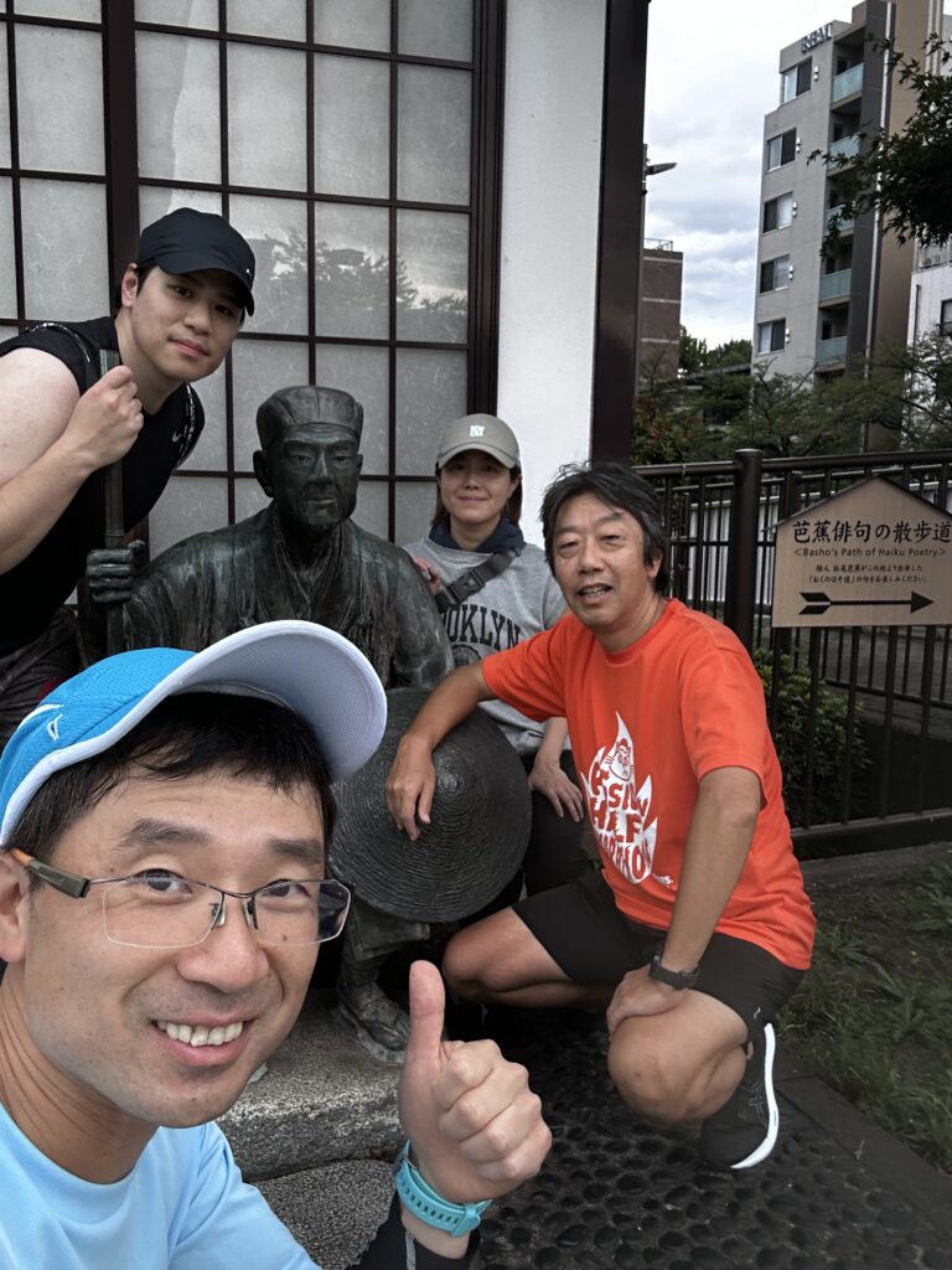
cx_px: 476
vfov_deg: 60.0
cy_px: 635
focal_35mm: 30
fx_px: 1100
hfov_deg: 46.8
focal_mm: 2.69
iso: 40
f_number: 1.9
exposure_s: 1/121
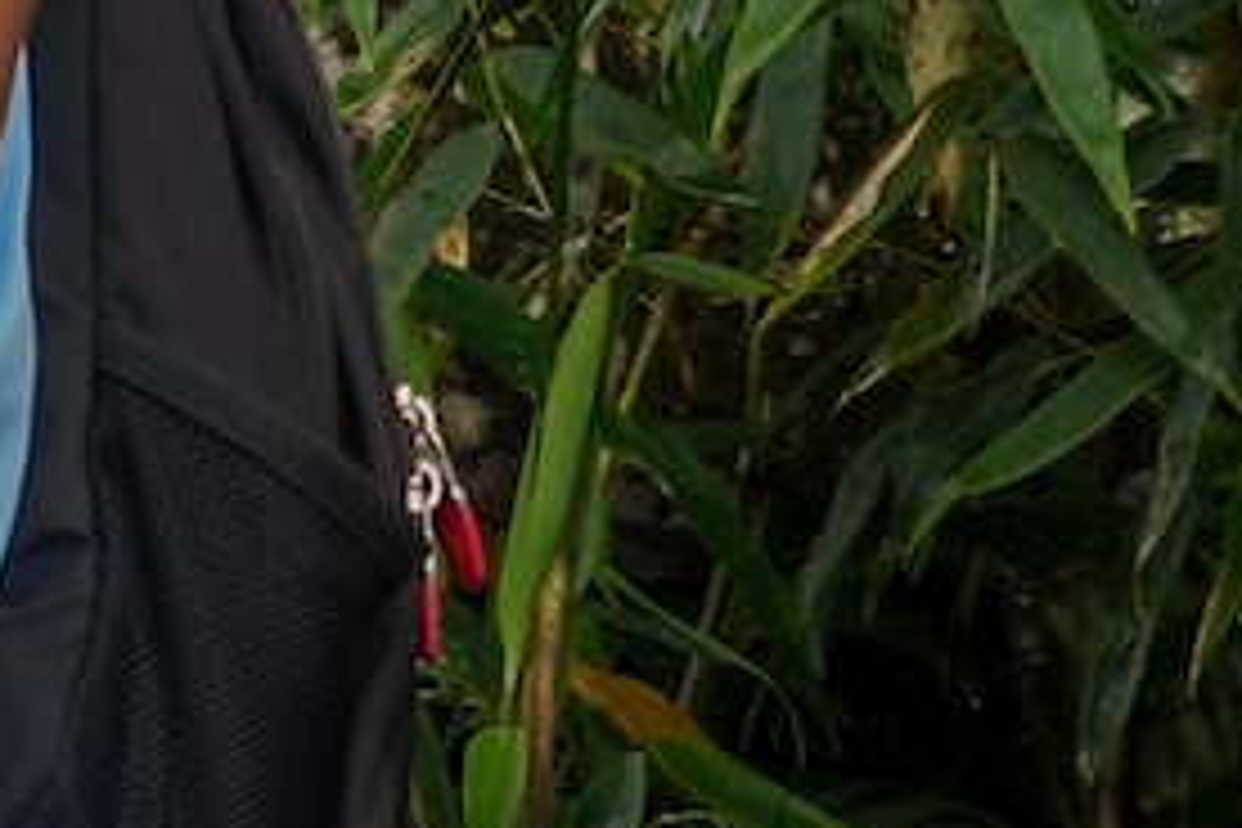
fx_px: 13040
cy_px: -142
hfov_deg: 5.1
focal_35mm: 378
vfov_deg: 3.6
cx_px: -2660
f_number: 5.6
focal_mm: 55
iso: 500
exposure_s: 1/400
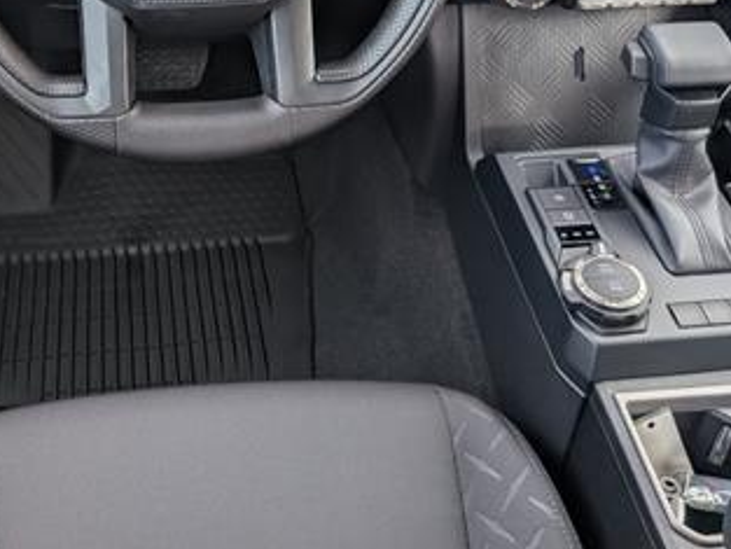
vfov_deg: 28.8
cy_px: 82
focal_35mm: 49
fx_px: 1035
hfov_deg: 38.2
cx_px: 208
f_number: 1.68
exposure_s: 1/182
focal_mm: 6.9
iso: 33
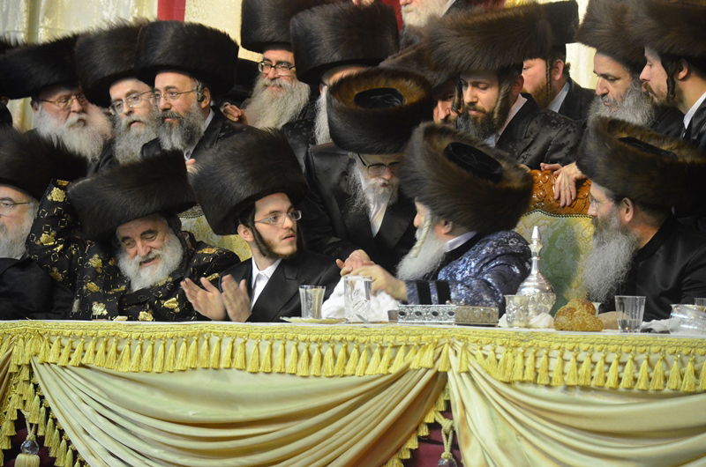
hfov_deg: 11.0
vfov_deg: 7.3
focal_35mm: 188
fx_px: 3670
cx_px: 353
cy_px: 234
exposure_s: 1/125
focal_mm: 125
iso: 3200
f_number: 4.8
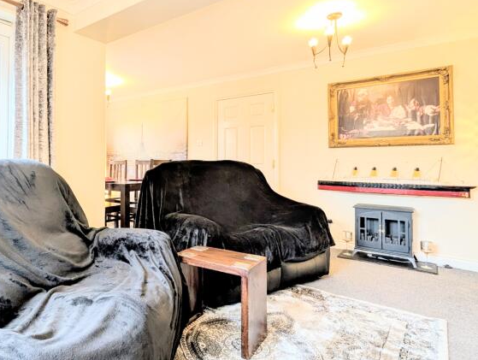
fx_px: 304
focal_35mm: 22
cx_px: 141
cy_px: 158
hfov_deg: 72.8
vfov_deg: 61.0
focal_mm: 2.02
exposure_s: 1/23.8
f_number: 1.7
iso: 124
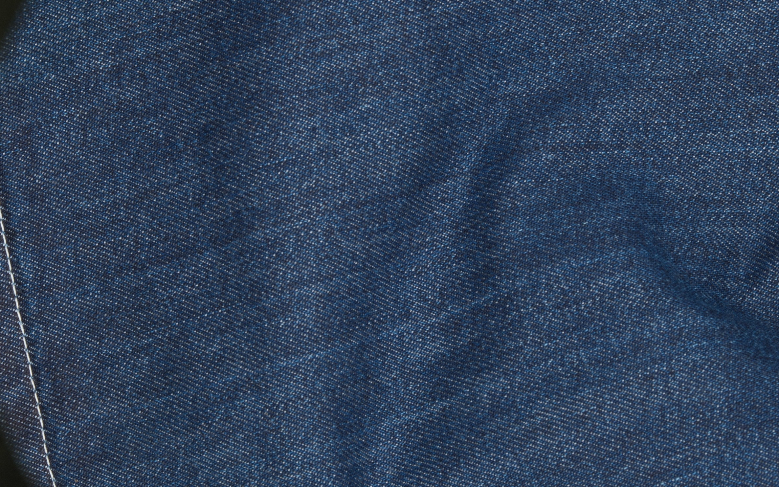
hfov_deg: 9.1
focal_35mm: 231
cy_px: 260
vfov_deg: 5.7
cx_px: 418
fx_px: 4905
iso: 320
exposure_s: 1/4
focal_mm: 140
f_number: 18
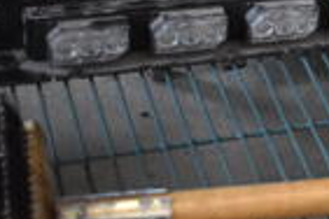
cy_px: -40
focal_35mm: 117
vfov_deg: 11.5
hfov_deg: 15.2
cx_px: 586
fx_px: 1069
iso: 2500
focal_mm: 18
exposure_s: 1/125
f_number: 3.5
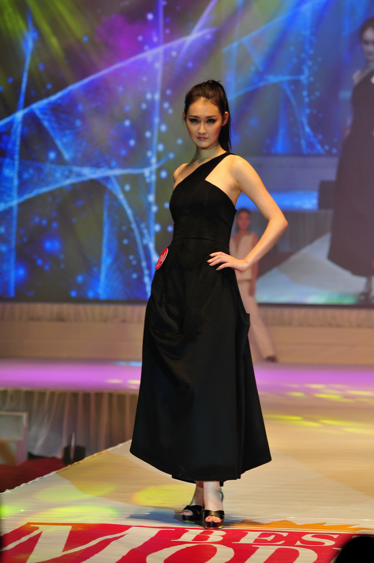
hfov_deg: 8.1
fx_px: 2625
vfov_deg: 12.2
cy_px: 282
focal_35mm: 168
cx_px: 187
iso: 200
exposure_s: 1/80
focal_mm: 112
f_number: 4
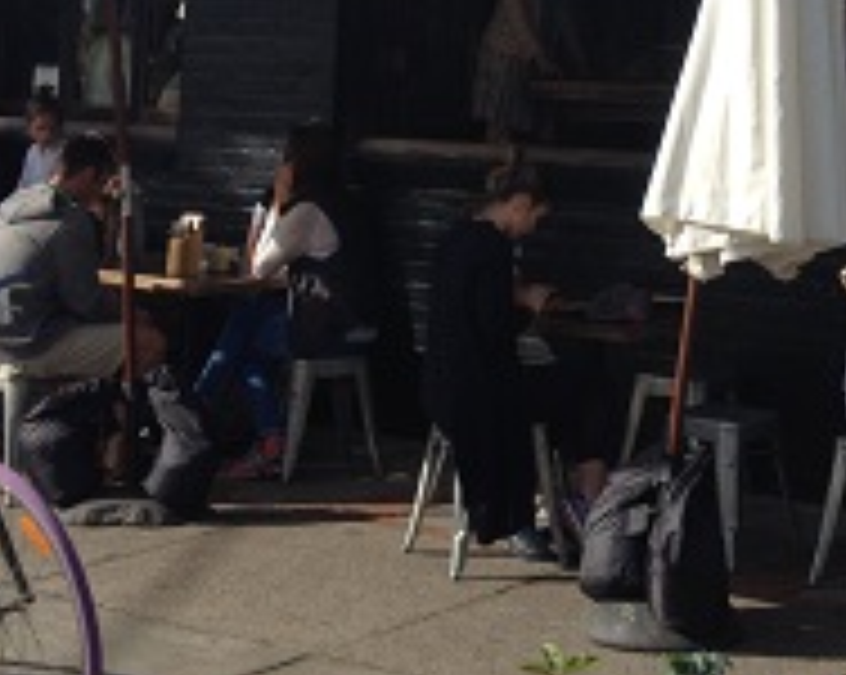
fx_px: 2276
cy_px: -142
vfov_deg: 16.2
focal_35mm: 91
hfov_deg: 20.9
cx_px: 608
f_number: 2.4
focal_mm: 4.28
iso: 50
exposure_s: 1/1672
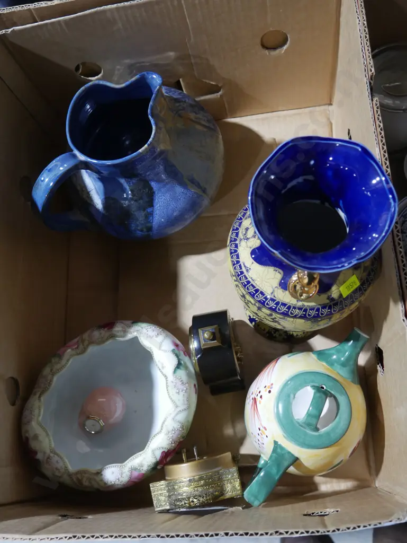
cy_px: 272
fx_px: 533
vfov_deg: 53.9
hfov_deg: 41.8
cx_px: 204
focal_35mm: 34
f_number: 4
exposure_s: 1/60
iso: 800
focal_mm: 17
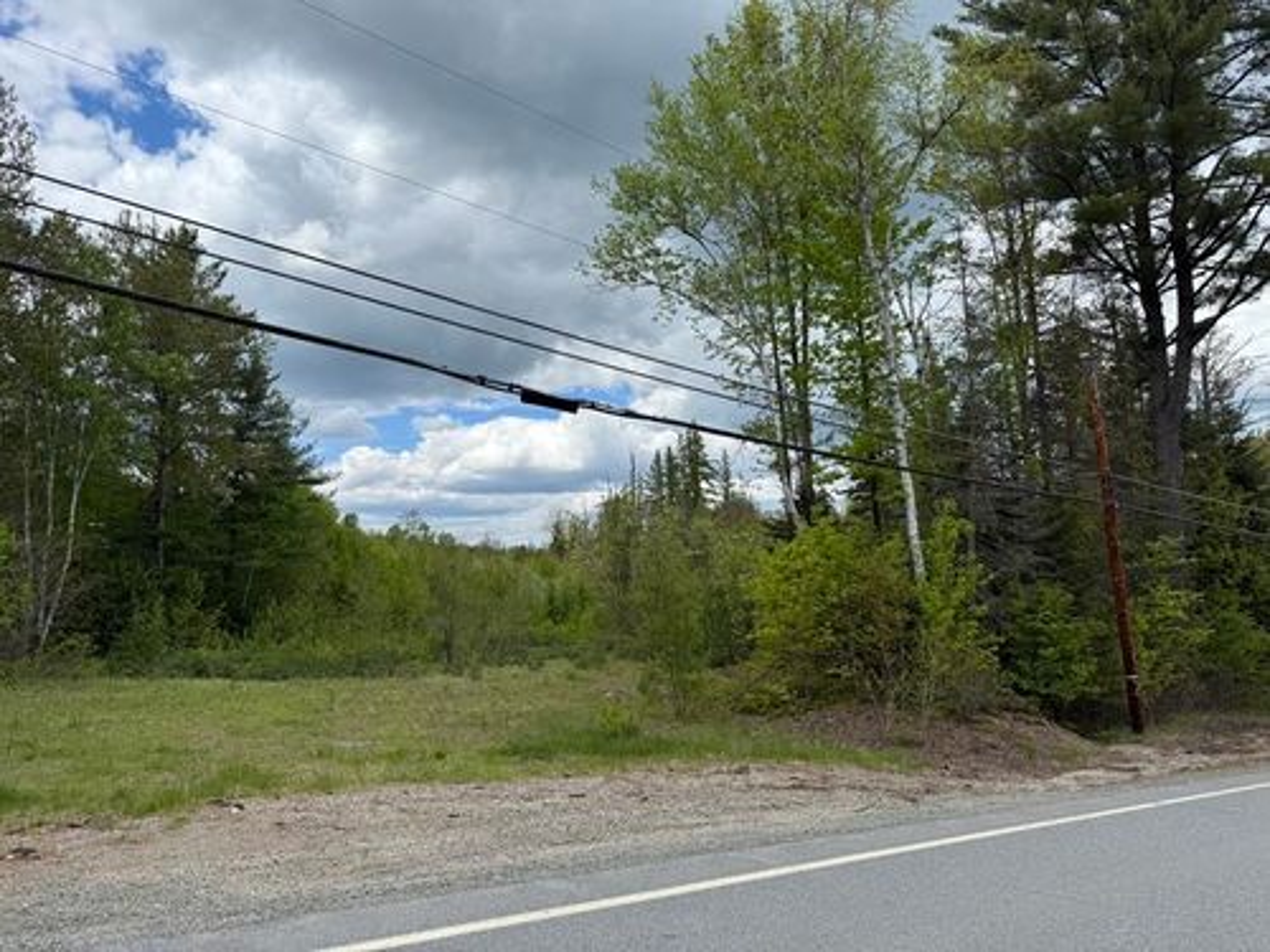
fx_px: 881
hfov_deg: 71.6
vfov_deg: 56.8
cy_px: 476
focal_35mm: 24
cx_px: 635
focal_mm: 6.76
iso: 80
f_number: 1.78
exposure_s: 1/3953
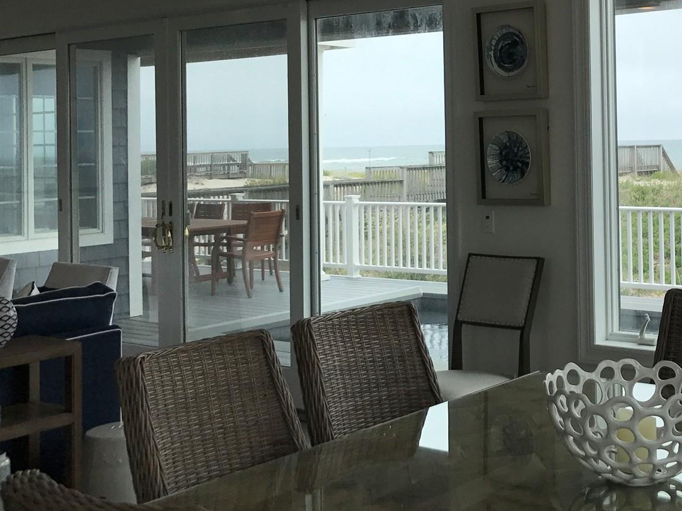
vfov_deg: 27.2
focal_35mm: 53
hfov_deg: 34.7
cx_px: 571
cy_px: 137
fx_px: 1044
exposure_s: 1/1168
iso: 20
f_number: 1.8
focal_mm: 3.99
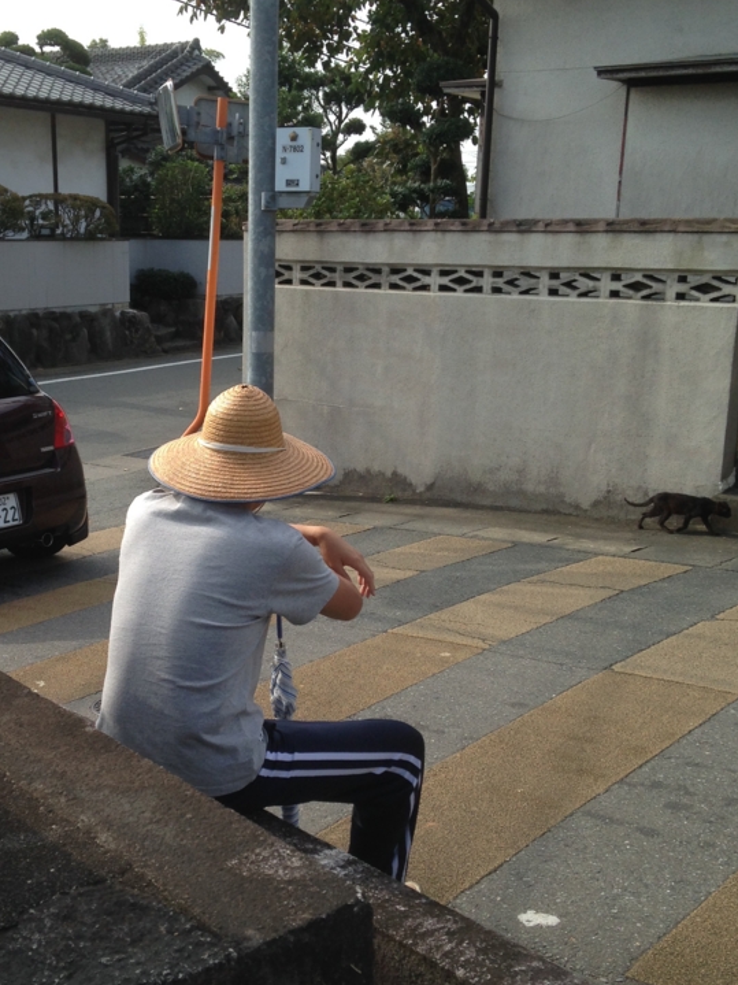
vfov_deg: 40.4
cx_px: 249
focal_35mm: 47
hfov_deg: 30.7
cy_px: 522
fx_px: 1336
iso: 50
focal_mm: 4.12
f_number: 2.4
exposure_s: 1/786
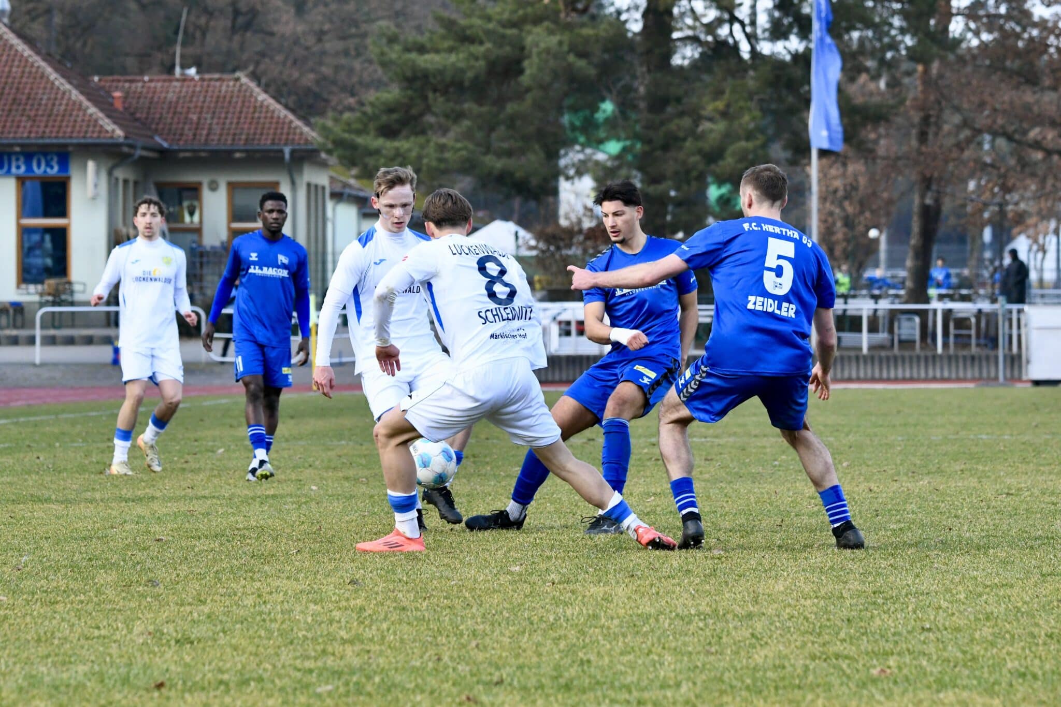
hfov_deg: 11.7
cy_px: 354
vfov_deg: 7.8
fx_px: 5157
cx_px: 530
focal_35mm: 175
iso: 3200
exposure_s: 1/1600
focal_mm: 175
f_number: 7.1
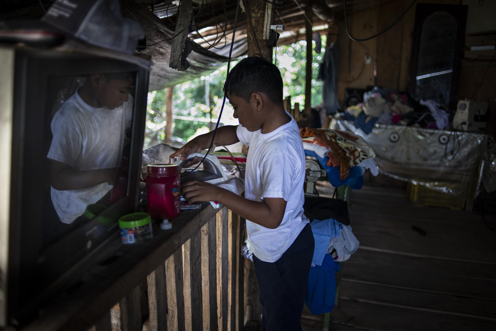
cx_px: 248
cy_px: 166
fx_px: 482
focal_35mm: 35
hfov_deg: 54.4
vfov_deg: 37.9
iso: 500
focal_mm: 35
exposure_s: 1/320
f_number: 2
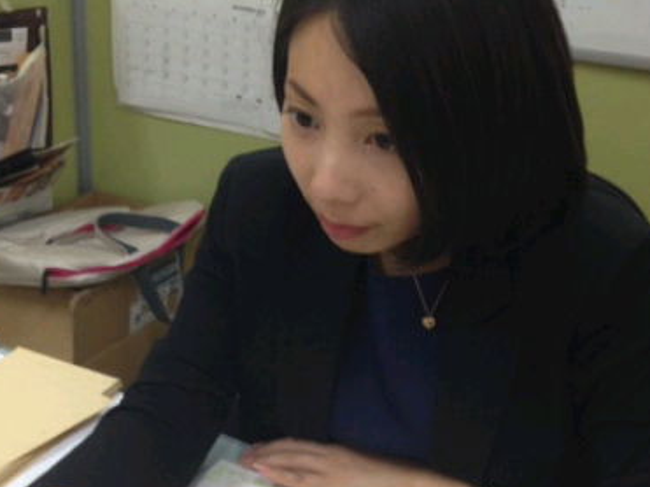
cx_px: 256
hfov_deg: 33.7
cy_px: 350
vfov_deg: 25.4
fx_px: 1070
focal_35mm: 57
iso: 80
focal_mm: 4.12
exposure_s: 1/20
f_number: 2.4
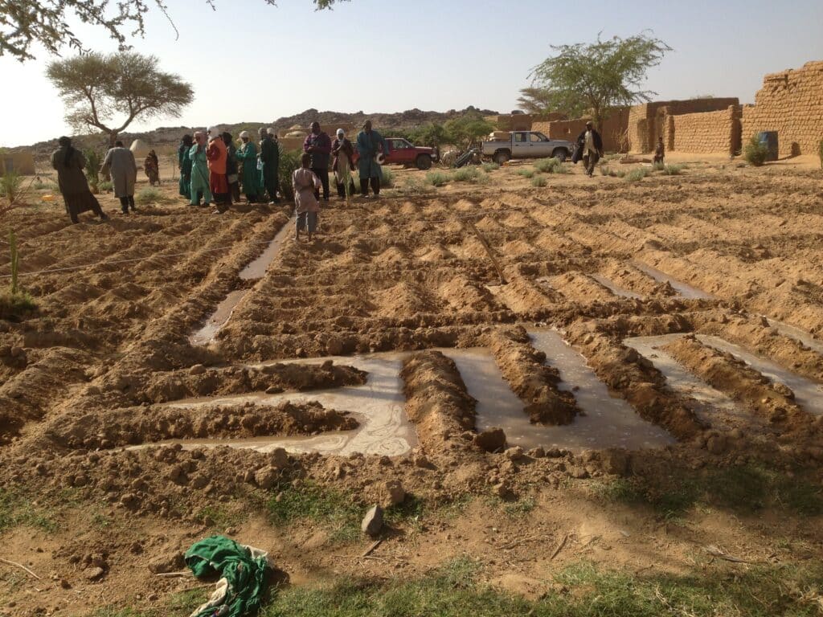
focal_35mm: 33
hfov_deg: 55.4
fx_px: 785
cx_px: 412
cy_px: 308
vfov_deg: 42.9
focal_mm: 4.13
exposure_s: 1/1466
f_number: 2.4
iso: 50
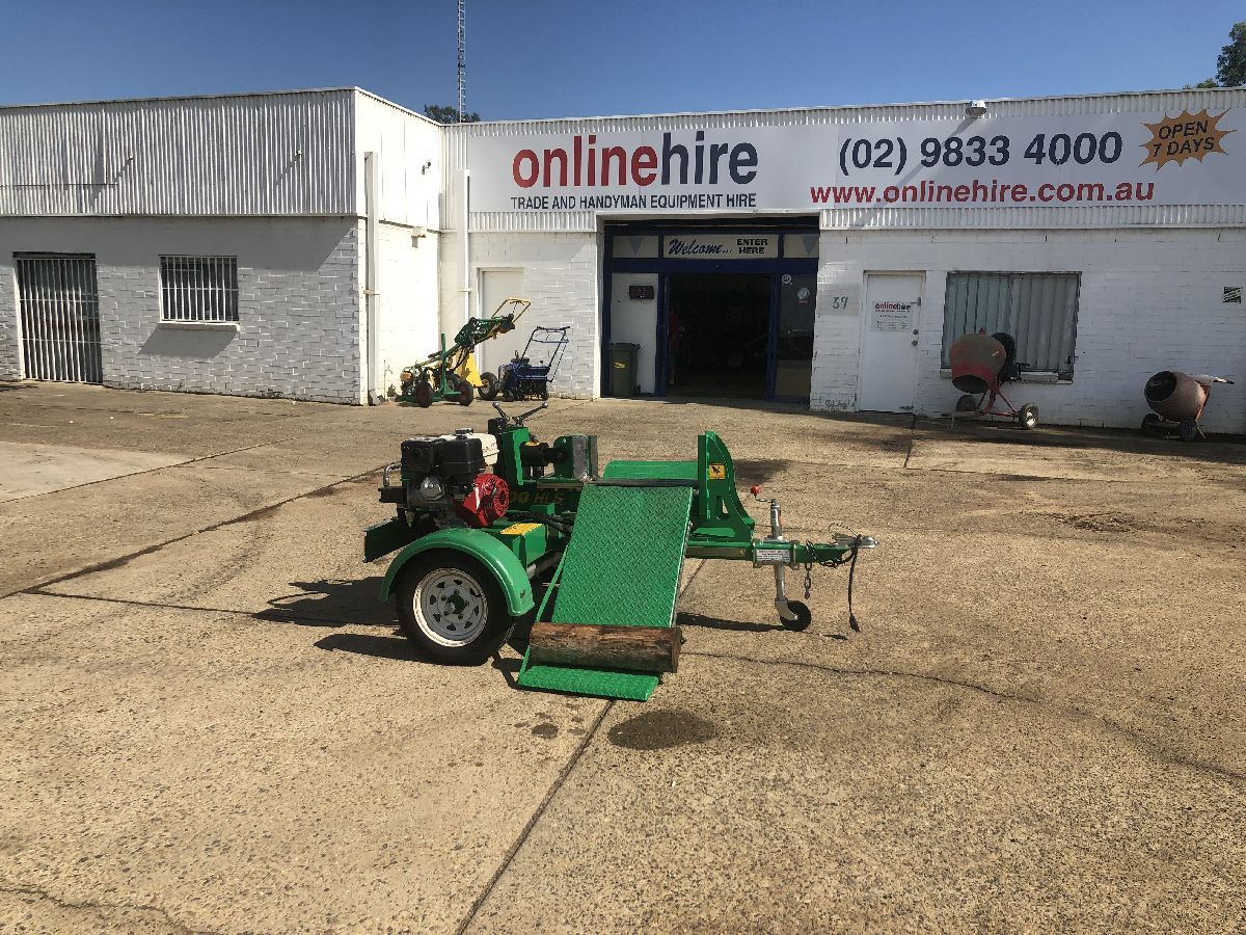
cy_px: 468
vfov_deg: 49.7
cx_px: 623
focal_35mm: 28
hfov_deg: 63.4
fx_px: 1008
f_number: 1.8
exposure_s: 1/2404
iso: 20
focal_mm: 4
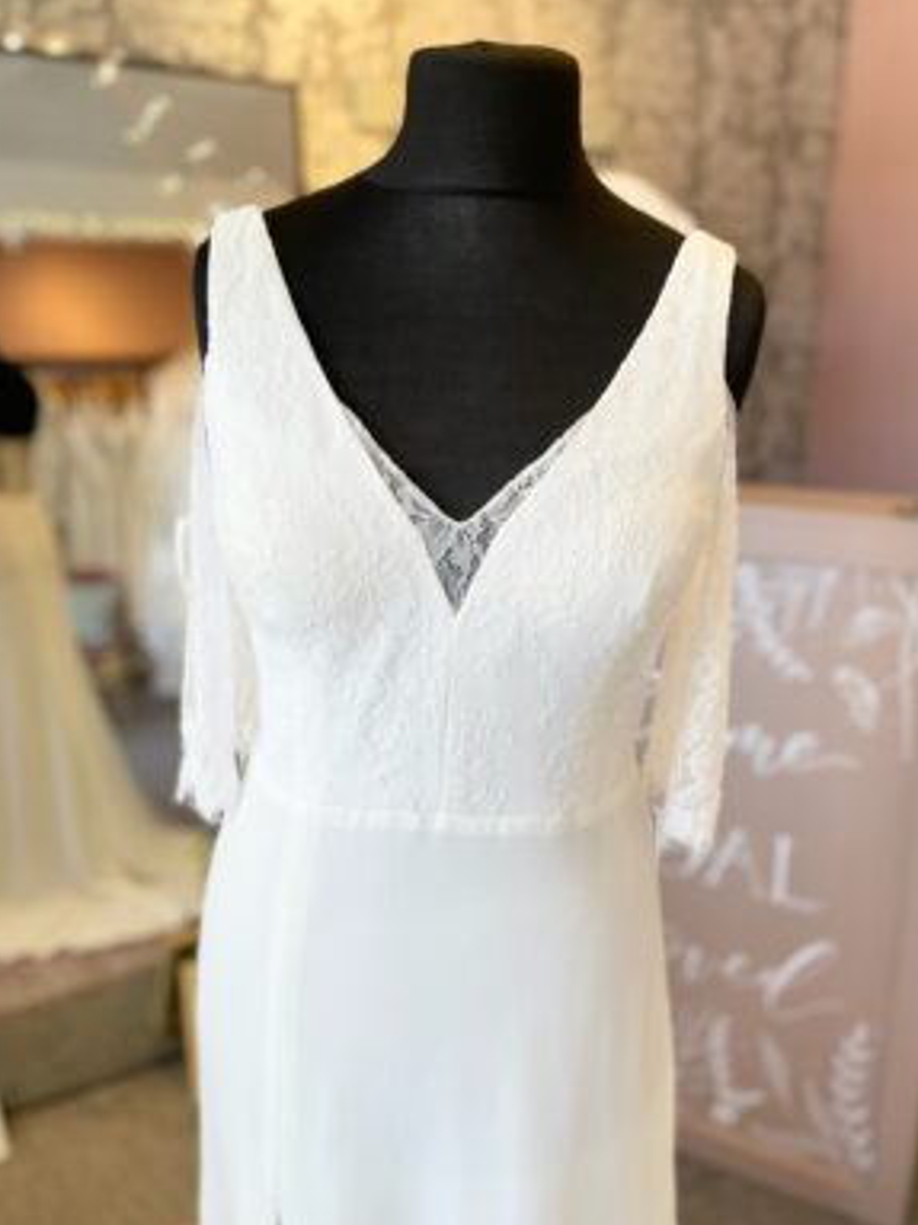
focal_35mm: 29
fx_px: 1026
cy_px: 593
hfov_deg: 48.2
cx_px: 486
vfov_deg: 61.7
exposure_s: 1/100
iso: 64
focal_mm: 5.1
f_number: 1.6
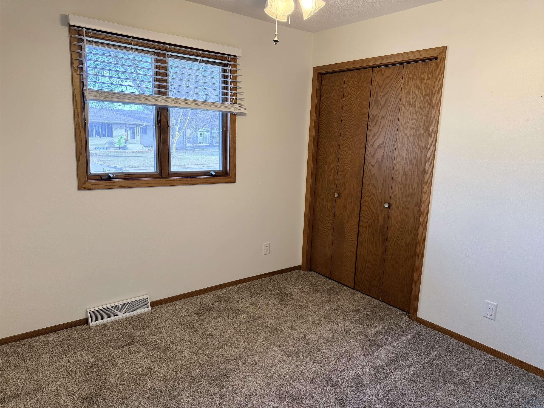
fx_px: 377
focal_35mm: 24
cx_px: 272
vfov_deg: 56.8
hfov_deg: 71.6
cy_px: 204
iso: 200
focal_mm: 6.76
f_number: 1.78
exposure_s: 1/120
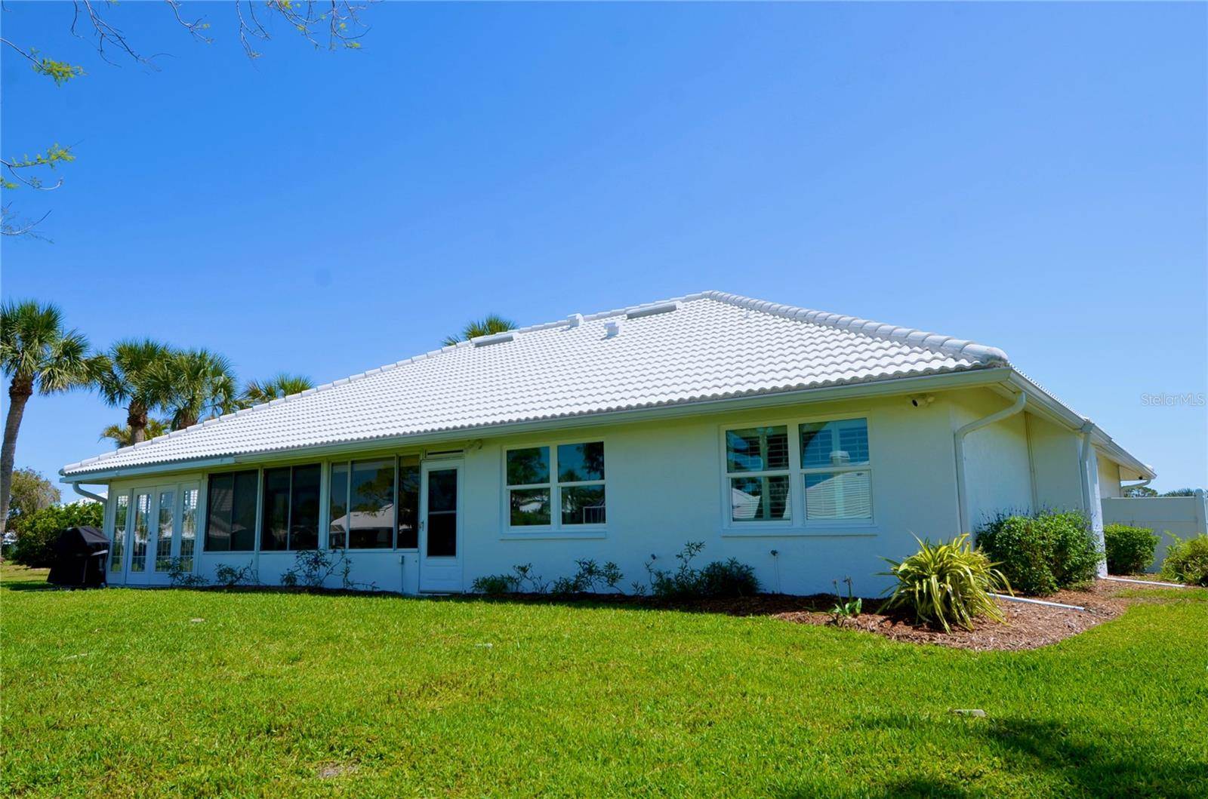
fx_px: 1205
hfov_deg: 53.2
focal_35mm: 36
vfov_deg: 36.7
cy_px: 400
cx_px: 604
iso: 100
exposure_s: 1/320
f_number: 9
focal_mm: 24
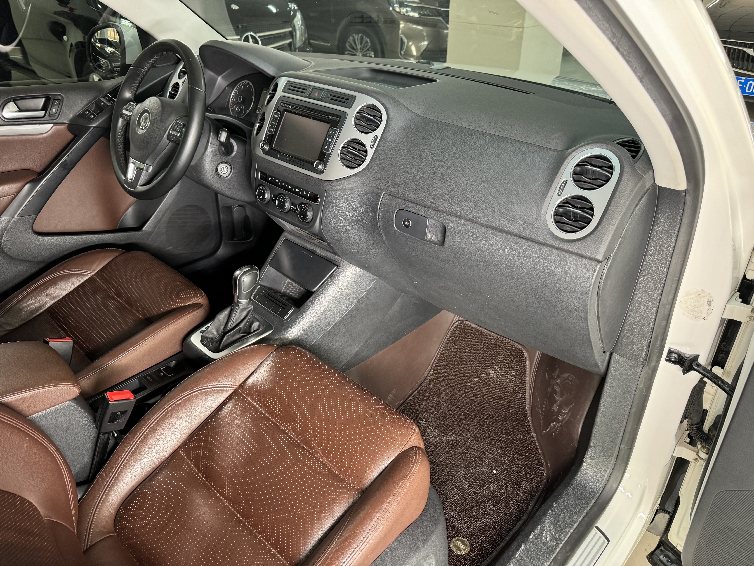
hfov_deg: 71.6
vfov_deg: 56.8
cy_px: 283
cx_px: 377
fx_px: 523
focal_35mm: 24
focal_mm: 6.76
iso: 250
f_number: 1.78
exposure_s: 1/60
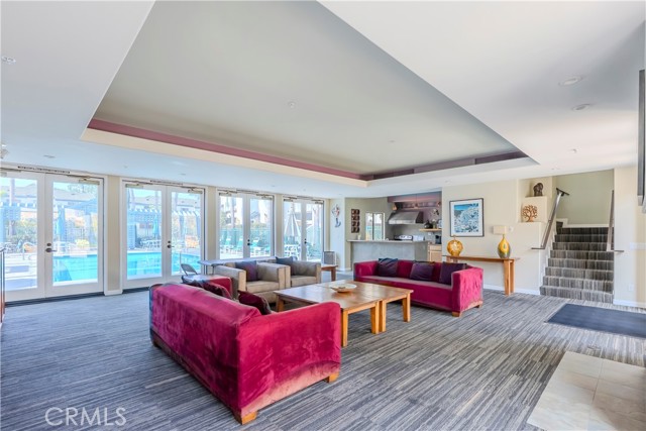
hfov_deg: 96.7
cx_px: 323
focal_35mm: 16
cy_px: 216
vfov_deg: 73.8
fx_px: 287
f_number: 9
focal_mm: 16
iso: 320
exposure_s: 1/50
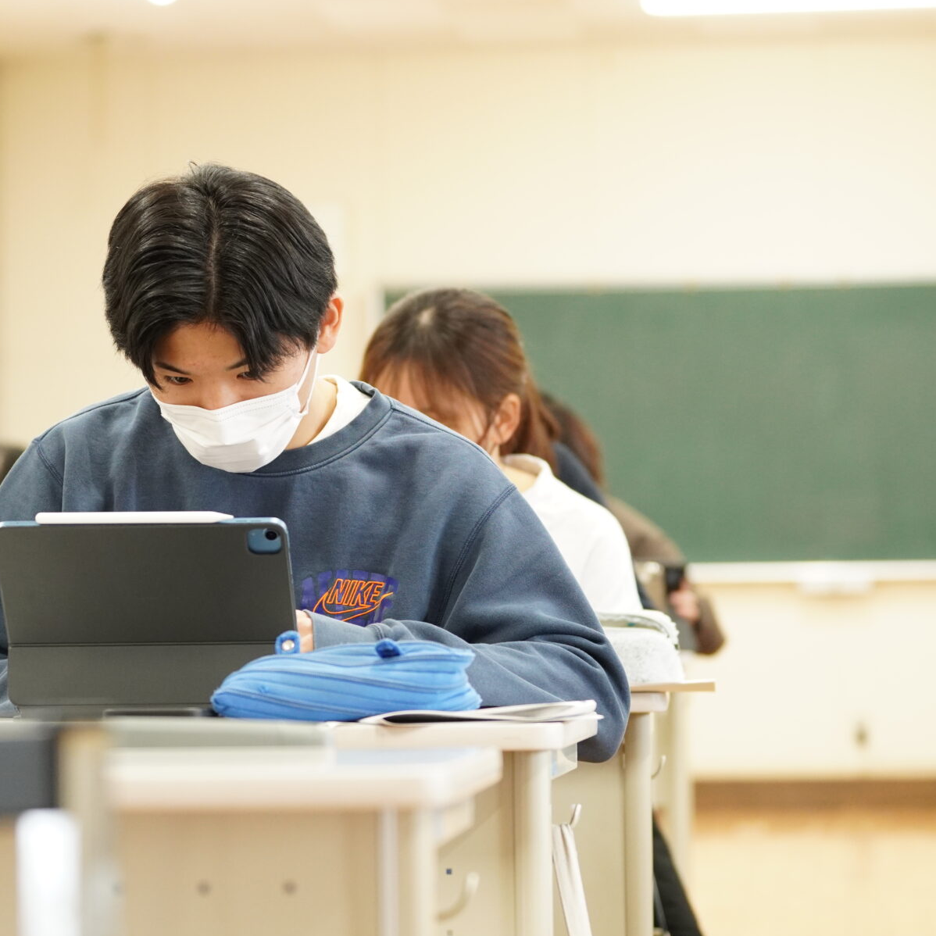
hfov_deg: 12.2
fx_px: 4375
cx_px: 313
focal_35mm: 143
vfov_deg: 12.2
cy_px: 497
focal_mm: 70
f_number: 2.8
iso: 1600
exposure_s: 1/125
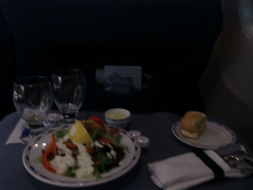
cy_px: 95
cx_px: 126
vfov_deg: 41.8
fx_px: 248
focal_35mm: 34
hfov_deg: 54.0
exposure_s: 1/2
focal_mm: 6.1
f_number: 3.6
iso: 400
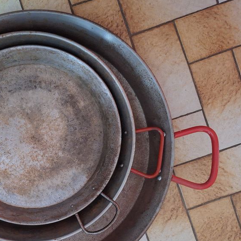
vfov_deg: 45.5
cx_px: 38
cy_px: 157
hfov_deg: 43.2
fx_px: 284
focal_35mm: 36
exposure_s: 1/20
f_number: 1.8
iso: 1250
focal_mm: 5.54
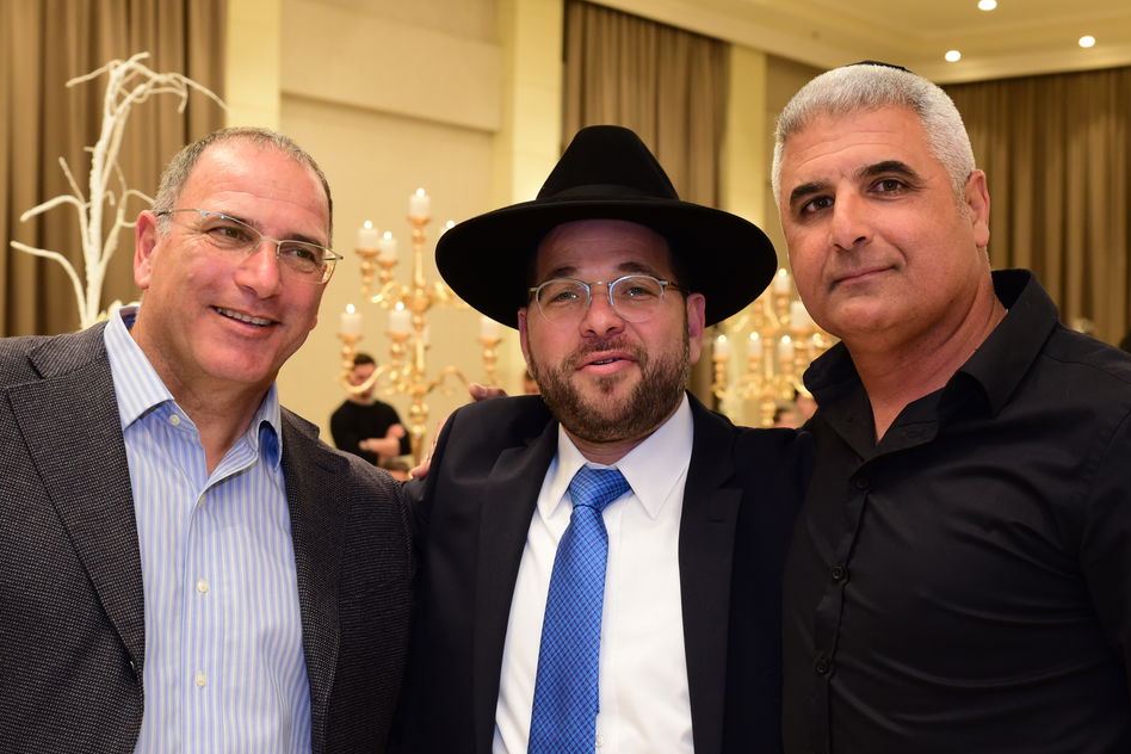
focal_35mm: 65
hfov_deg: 30.9
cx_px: 617
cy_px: 403
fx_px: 2042
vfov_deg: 20.9
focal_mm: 44
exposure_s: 1/100
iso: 1600
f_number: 5.6
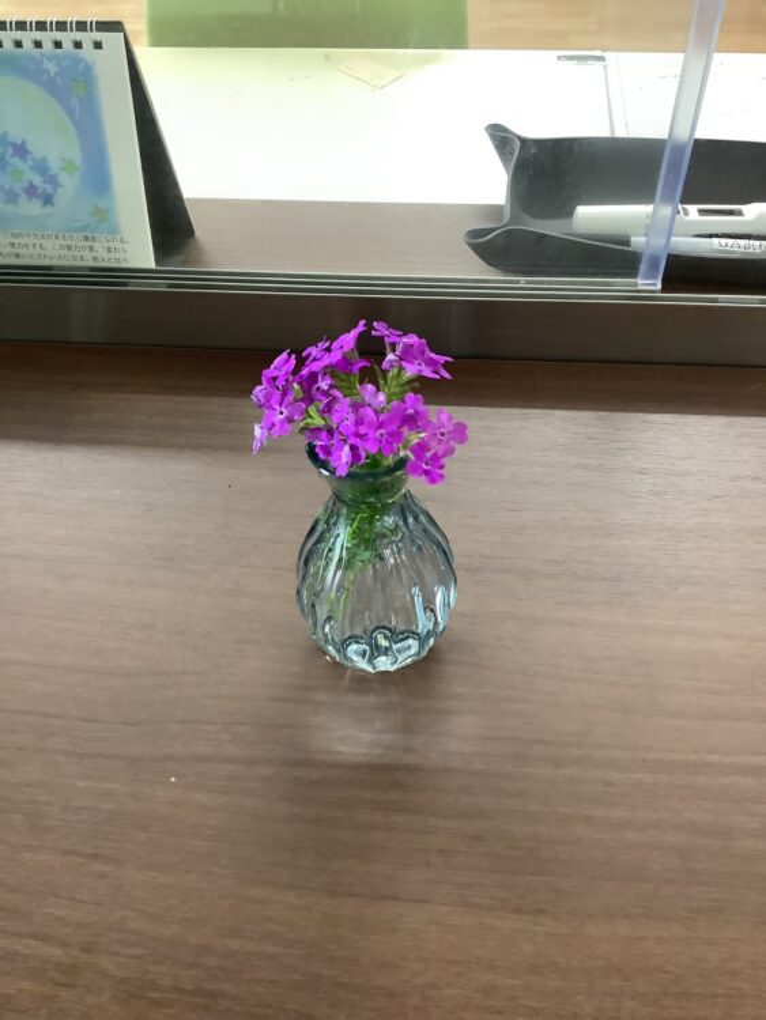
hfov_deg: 45.5
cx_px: 383
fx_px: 914
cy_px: 510
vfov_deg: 58.3
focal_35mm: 31
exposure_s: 1/40
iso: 250
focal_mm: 3.3
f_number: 2.4
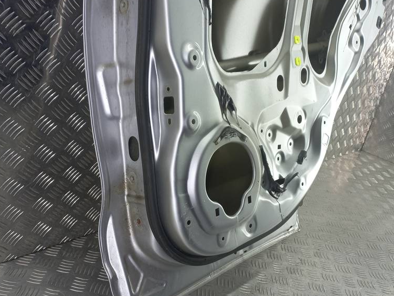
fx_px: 387
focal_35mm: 34
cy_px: 161
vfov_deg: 41.8
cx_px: 168
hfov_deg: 53.8
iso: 64
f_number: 1.8
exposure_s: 1/50
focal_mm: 4.6
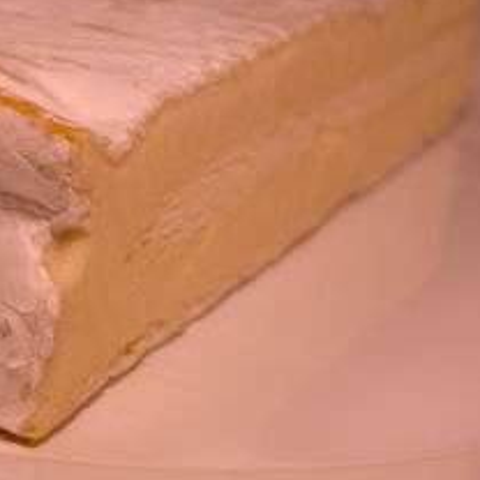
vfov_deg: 18.9
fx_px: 1443
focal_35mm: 92
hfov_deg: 18.7
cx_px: 108
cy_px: 185
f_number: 3.9
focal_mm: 13.7
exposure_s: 1/158
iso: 100
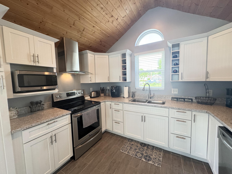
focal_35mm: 14
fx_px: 94
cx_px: 116
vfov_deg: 85.7
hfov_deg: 102.1
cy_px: 87
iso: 250
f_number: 2.2
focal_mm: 2.22
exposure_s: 1/120
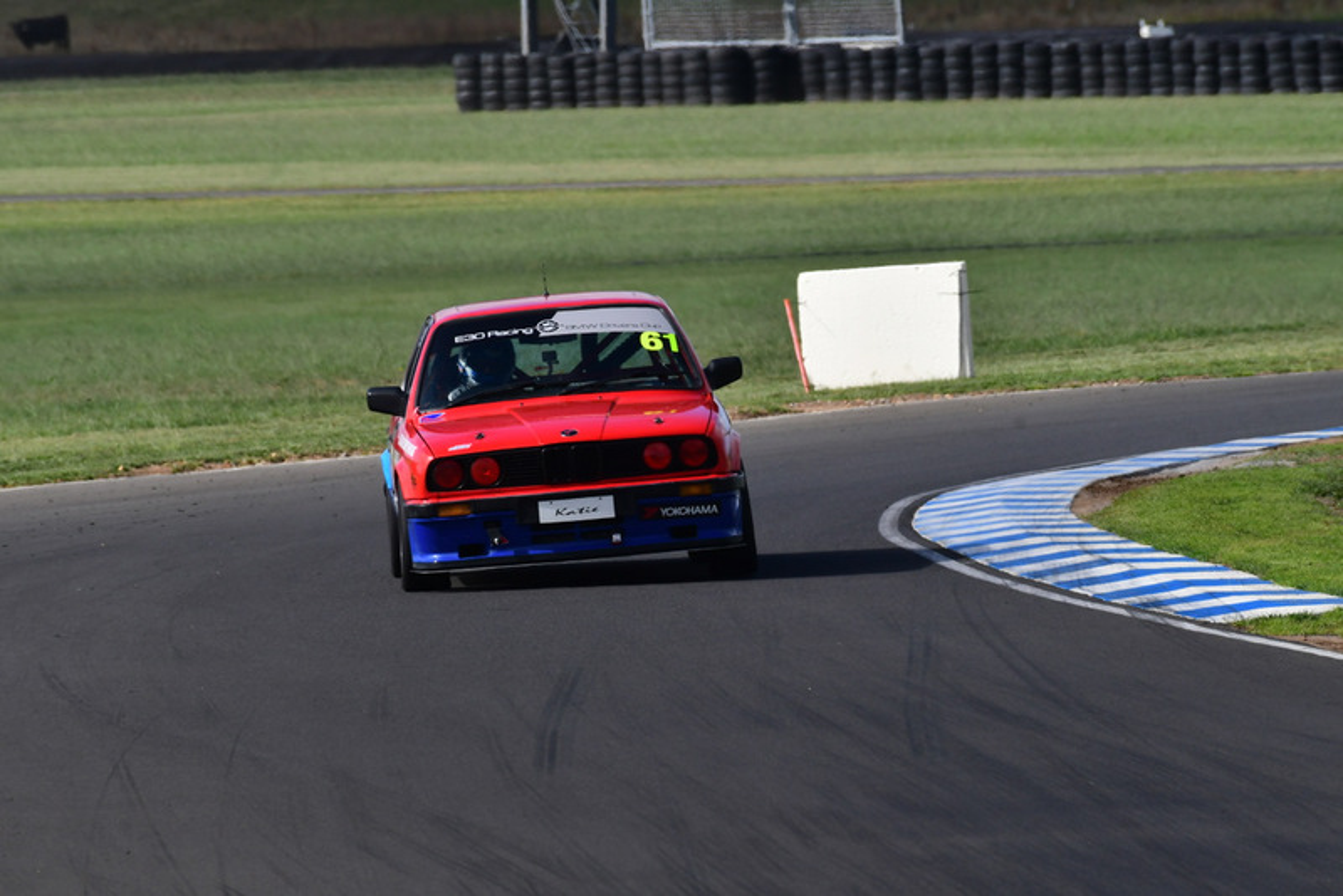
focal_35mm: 750
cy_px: 448
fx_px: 27988
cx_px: 672
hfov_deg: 2.7
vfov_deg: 1.8
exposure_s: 1/640
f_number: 11
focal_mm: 500
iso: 400
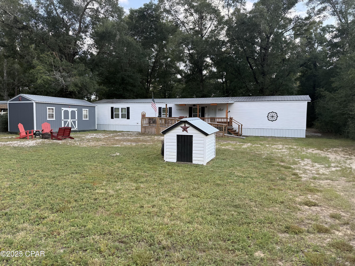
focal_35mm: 24
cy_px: 133
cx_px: 178
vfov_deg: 56.8
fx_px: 246
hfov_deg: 71.6
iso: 80
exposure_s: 1/671
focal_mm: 6.76
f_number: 1.78
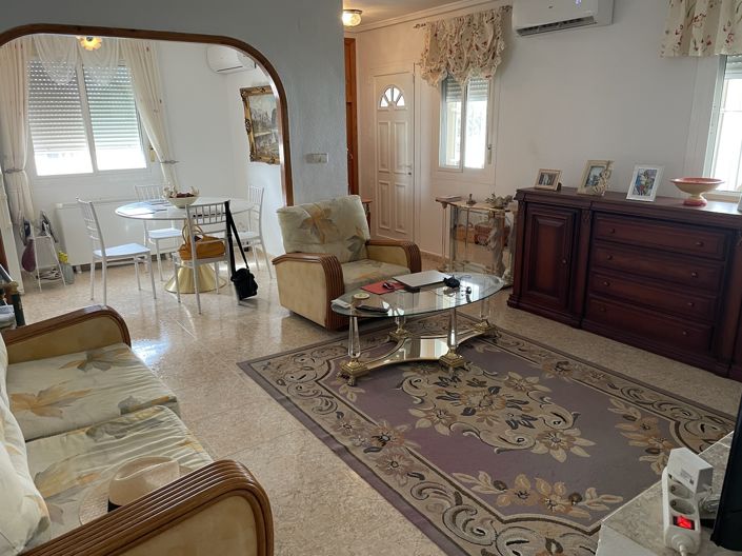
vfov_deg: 53.0
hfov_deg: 67.3
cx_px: 371
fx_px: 557
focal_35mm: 26
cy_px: 278
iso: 160
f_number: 1.6
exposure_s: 1/50
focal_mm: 4.2
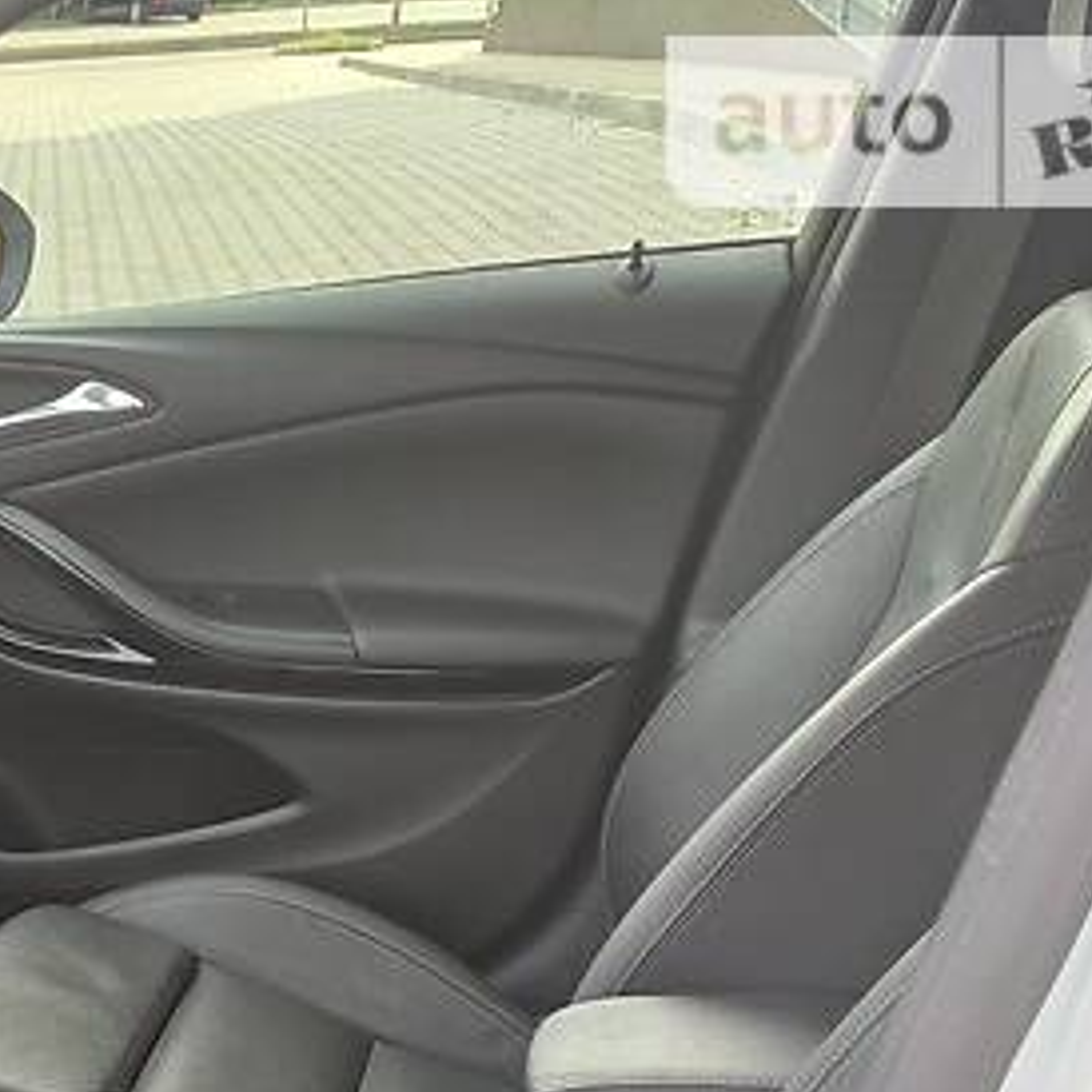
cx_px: -295
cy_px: 1184
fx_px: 2391
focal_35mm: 67
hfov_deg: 23.1
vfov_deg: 24.1
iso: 126
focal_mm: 4.8
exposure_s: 1/100
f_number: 1.8
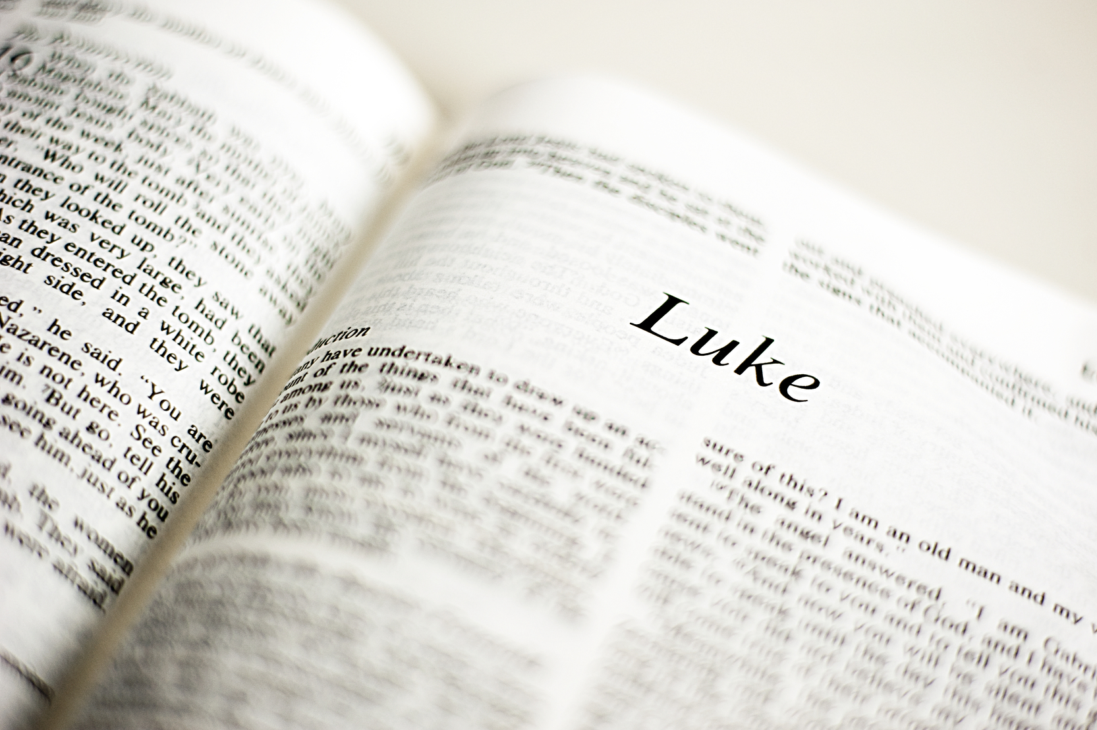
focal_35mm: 51
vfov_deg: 26.5
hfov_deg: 38.9
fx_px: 1553
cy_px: 368
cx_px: 559
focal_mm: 50
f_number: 2.5
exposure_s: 1/200
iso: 200
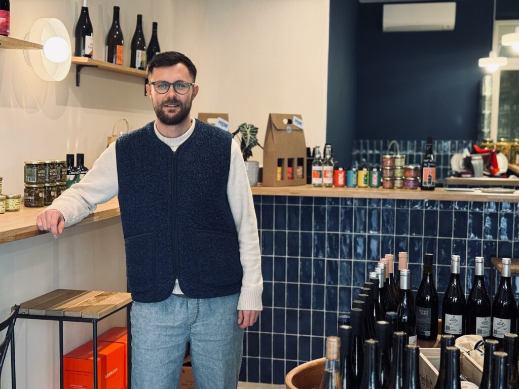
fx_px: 720
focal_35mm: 48
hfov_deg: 39.7
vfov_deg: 30.3
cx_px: 260
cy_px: 194
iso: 160
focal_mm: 6.76
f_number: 1.78
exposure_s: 1/50
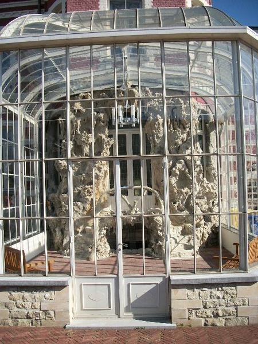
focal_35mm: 32
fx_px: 318
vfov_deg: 56.8
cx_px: 129
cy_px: 172
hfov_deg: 44.2
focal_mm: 5.7
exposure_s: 1/160
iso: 80
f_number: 8.8
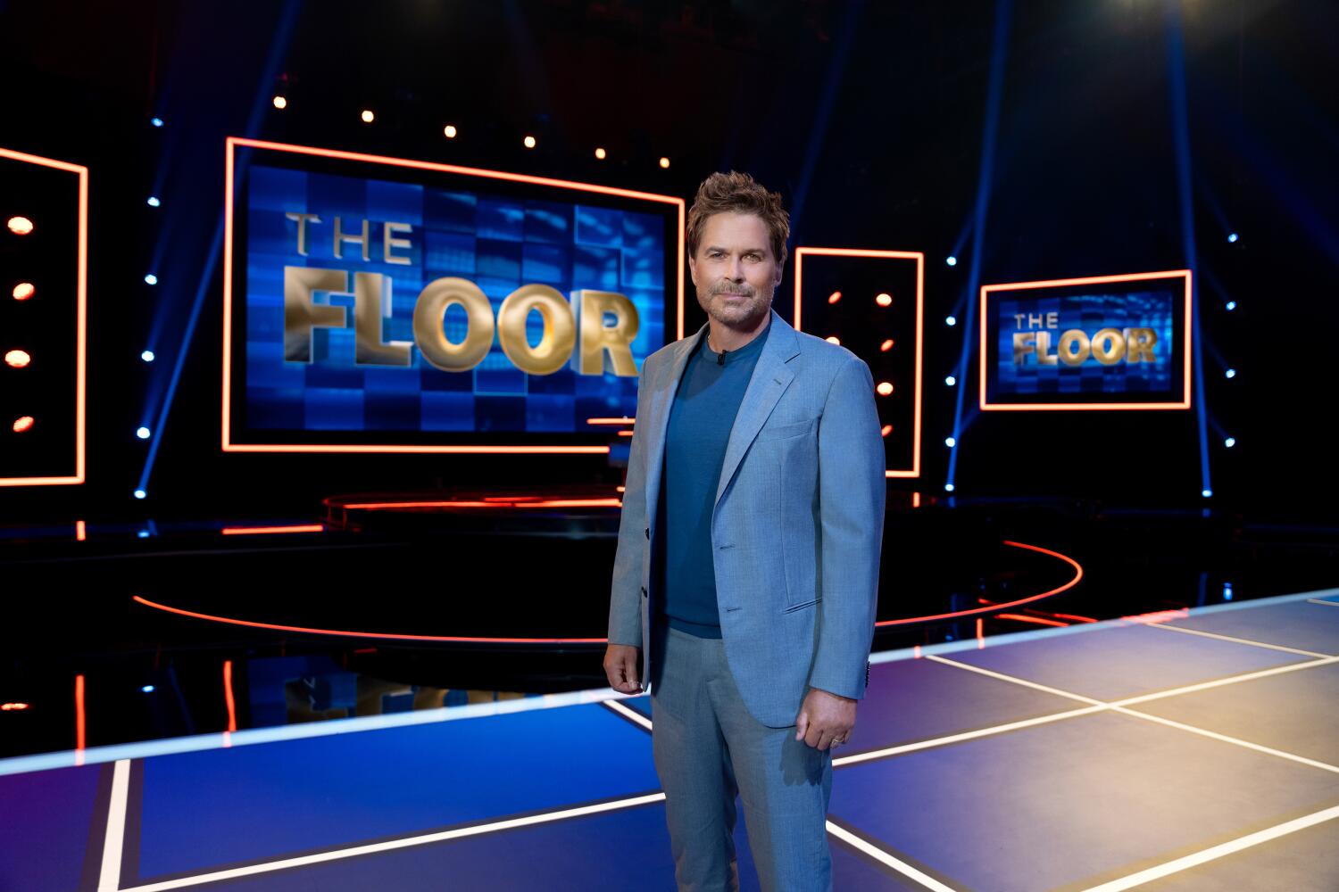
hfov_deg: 71.5
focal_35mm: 25
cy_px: 446
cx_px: 670
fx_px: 930
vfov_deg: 51.3
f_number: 3.2
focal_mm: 25
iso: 1600
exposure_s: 1/200
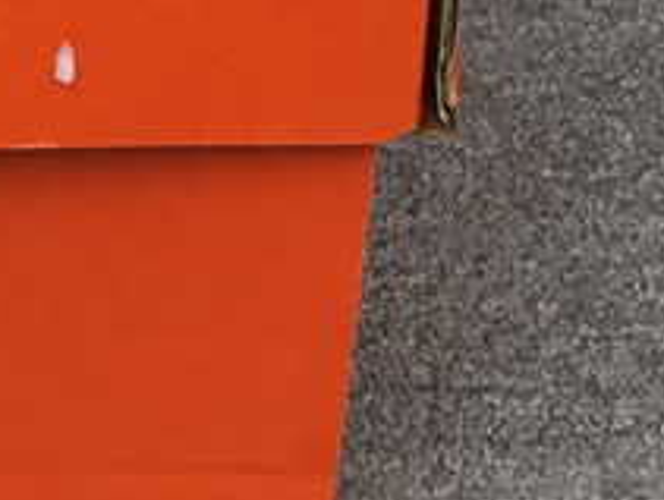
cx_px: -387
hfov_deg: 13.8
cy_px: -325
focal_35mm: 132
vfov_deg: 10.7
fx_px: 2536
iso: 25
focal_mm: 3.3
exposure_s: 1/170
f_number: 2.4
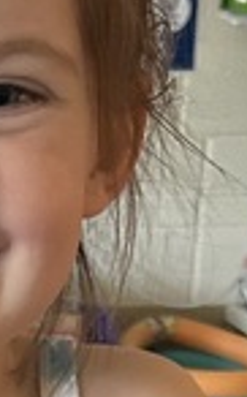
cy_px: 802
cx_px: -62
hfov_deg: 6.7
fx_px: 2083
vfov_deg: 10.0
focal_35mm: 193
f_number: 1.5
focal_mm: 5.7
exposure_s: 1/60
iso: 250
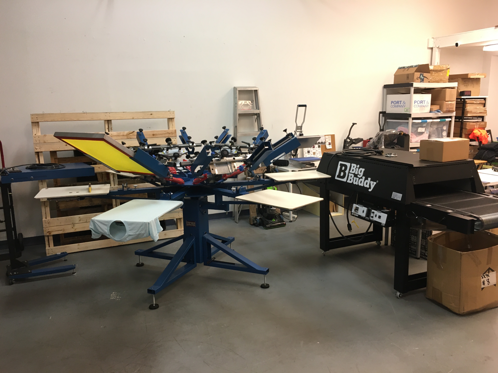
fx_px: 417
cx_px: 249
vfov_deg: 48.2
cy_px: 186
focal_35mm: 29
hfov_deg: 61.7
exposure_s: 1/30
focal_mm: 4.15
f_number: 2.2
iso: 80
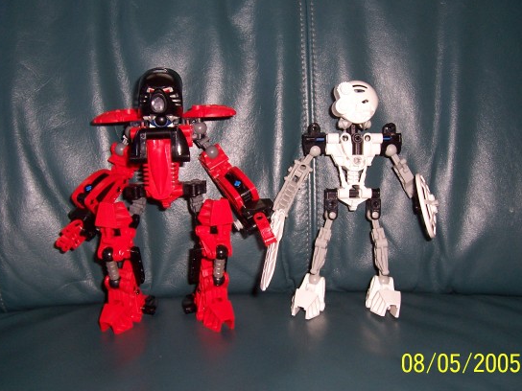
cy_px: 192
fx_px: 603
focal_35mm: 40
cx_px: 248
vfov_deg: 36.0
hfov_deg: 46.8
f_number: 2.7
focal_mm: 5.6
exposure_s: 1/60
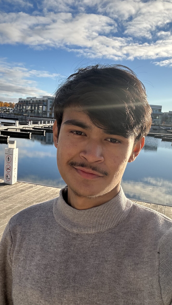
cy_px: 152
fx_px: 268
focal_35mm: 33
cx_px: 91
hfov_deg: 35.6
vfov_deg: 59.5
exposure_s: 1/515
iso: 25
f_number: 1.9
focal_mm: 2.69
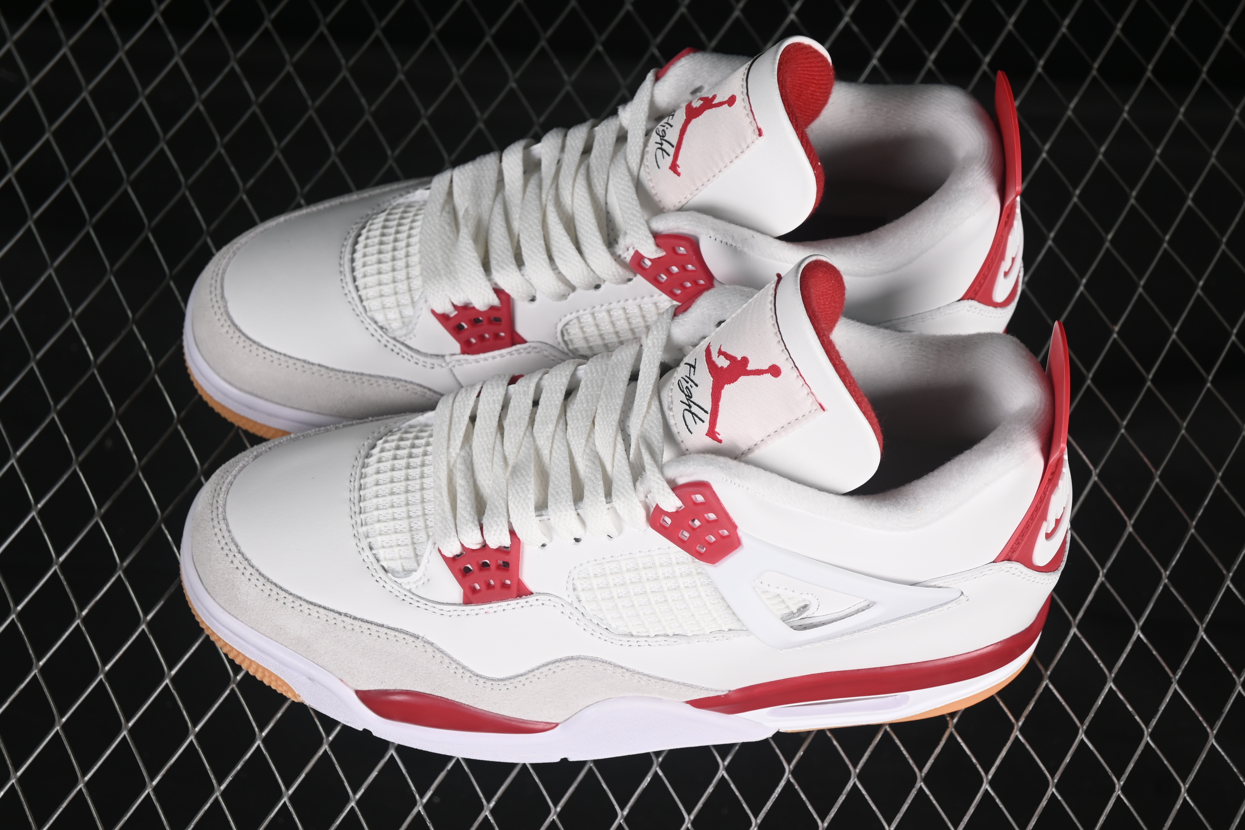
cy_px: 415
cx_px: 622
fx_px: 2594
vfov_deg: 18.2
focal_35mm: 75
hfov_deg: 27.0
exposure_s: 1/80
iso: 160
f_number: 7.1
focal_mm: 50
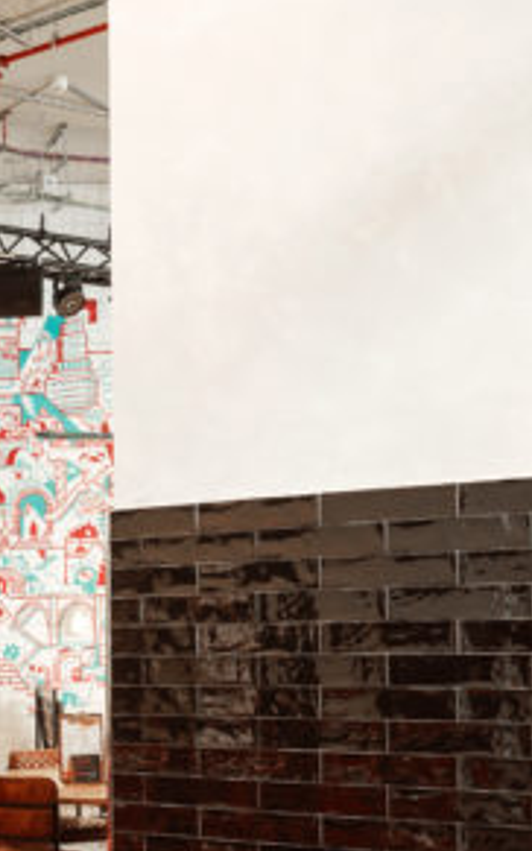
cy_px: 671
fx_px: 1298
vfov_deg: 35.2
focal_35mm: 56
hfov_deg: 21.3
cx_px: -126
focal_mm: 17
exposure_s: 1/6
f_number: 9
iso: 400
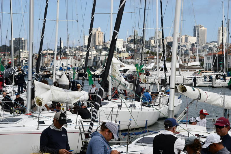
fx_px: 718
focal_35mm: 112
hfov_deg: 18.3
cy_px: 77
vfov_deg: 12.2
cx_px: 116
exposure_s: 1/1000
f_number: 16
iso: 800
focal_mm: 75
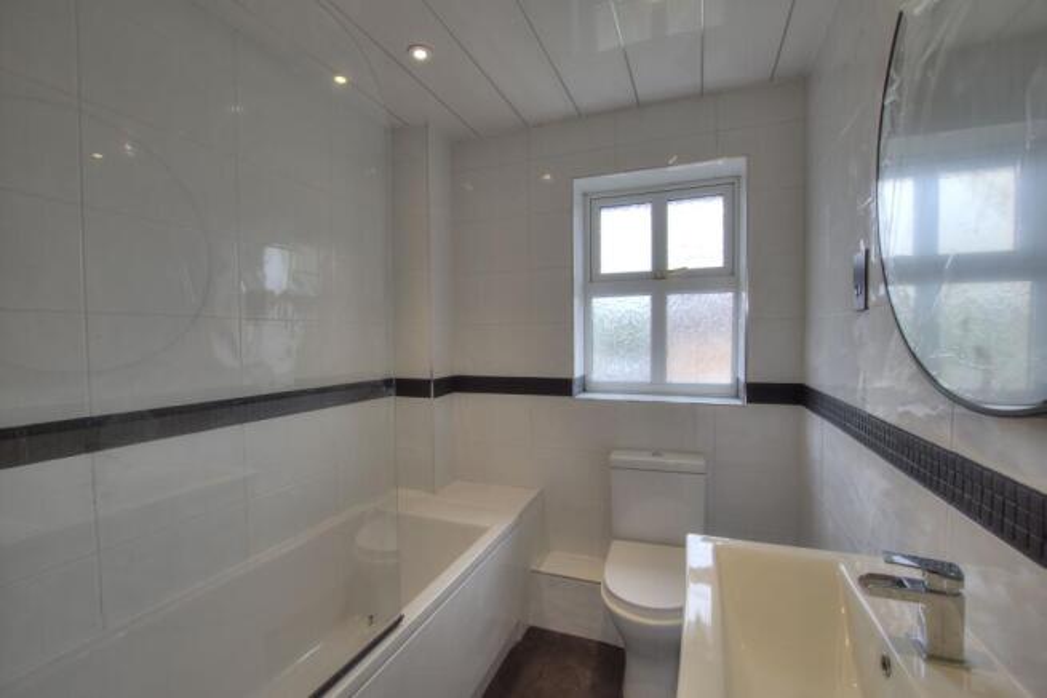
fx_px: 436
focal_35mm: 15
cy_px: 349
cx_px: 524
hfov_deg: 100.4
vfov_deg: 77.4
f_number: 8
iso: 400
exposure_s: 1/25
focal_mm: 10
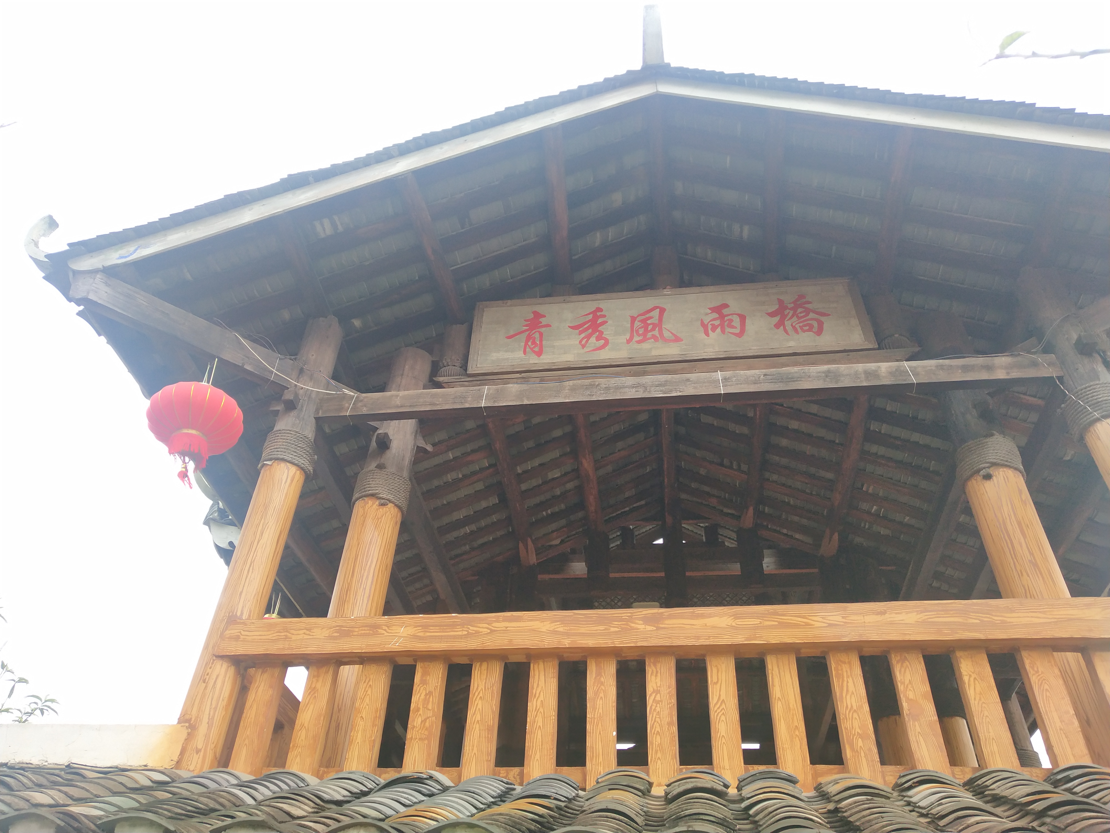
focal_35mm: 30
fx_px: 962
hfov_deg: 60.0
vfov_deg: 46.8
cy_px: 416
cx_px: 555
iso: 137
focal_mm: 3.95
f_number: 1.8
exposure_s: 1/480
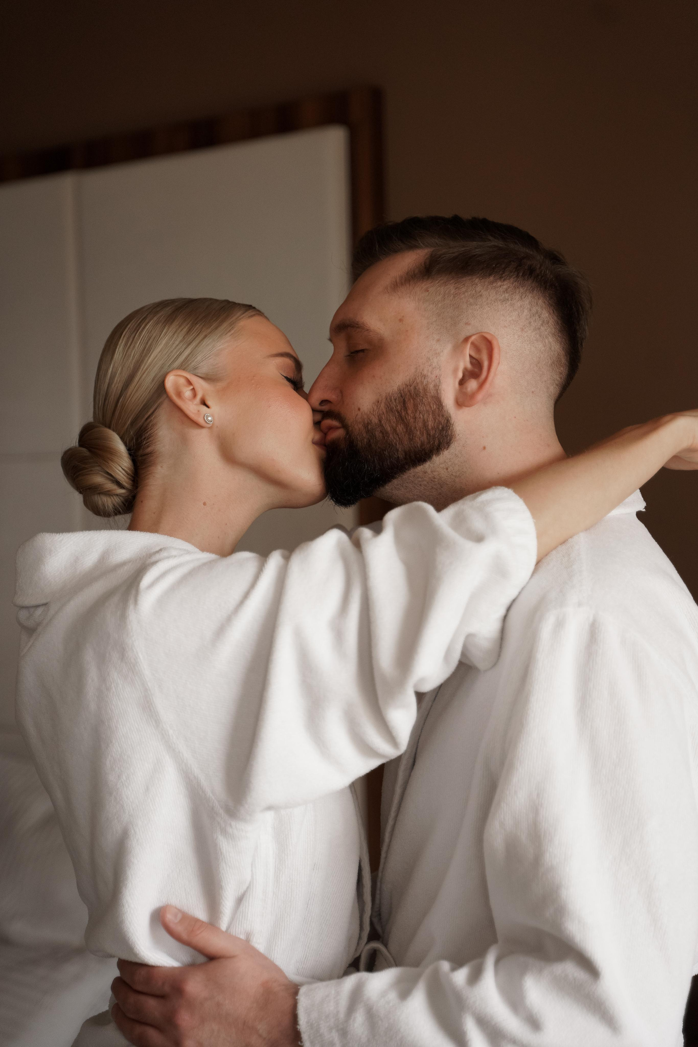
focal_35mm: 63
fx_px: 1832
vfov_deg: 31.9
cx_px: 349
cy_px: 524
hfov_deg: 21.6
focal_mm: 63
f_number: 2.8
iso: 1000
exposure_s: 1/400
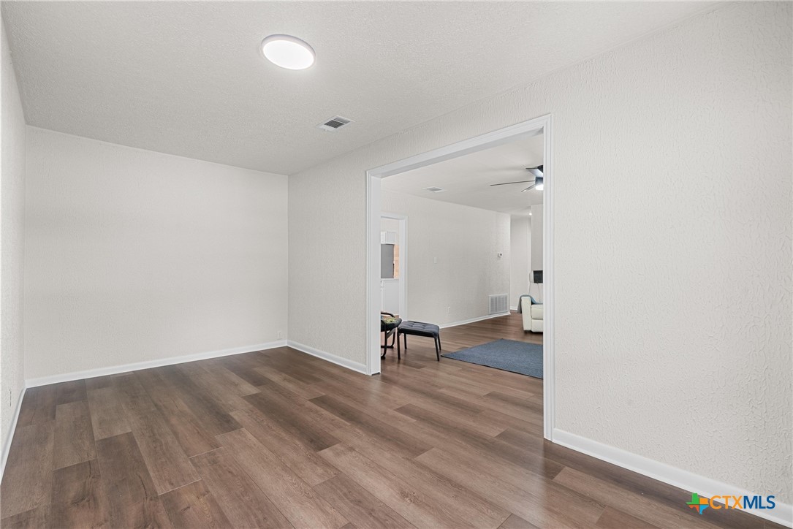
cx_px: 396
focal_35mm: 16
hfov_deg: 95.0
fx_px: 364
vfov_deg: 72.1
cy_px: 264
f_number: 10
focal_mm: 16.5
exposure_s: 1/2
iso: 400
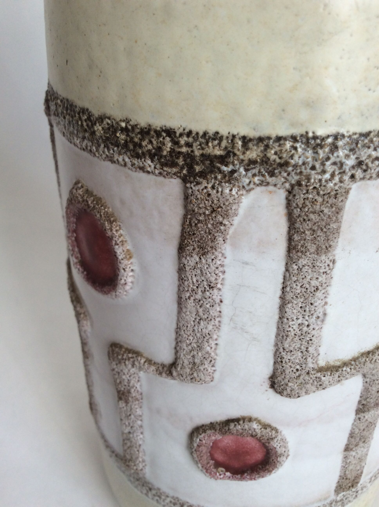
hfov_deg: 44.1
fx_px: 468
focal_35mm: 32
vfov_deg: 56.9
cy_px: 254
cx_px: 190
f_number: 2.4
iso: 40
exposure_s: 1/100
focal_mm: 3.3
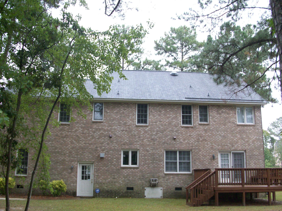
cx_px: 141
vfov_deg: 41.8
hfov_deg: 54.0
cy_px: 106
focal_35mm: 34
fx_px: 277
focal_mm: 5.7
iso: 160
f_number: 2.8
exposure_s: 1/115
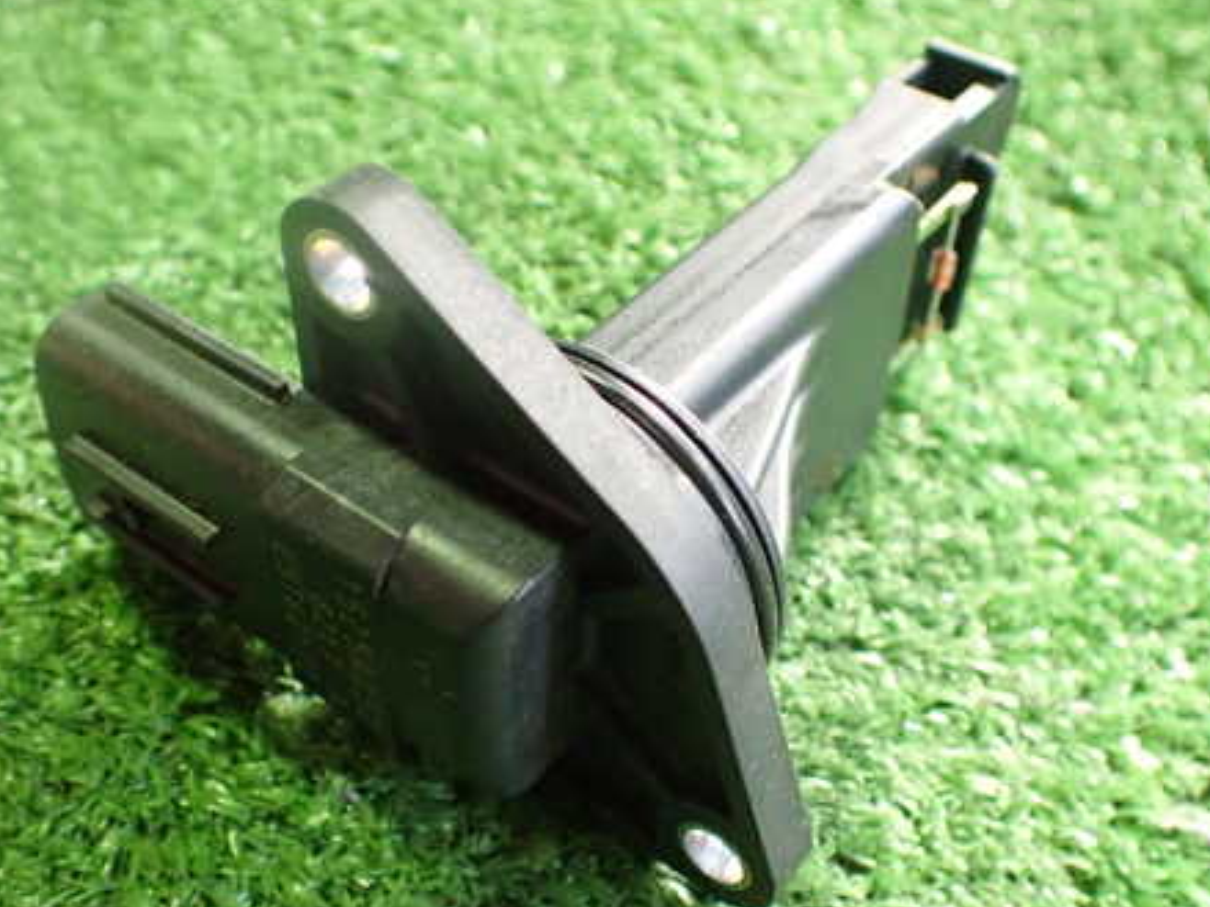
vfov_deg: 35.1
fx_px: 1433
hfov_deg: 45.8
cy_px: 518
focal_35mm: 41
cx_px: 623
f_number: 2.3
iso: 800
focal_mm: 5.4
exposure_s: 1/50
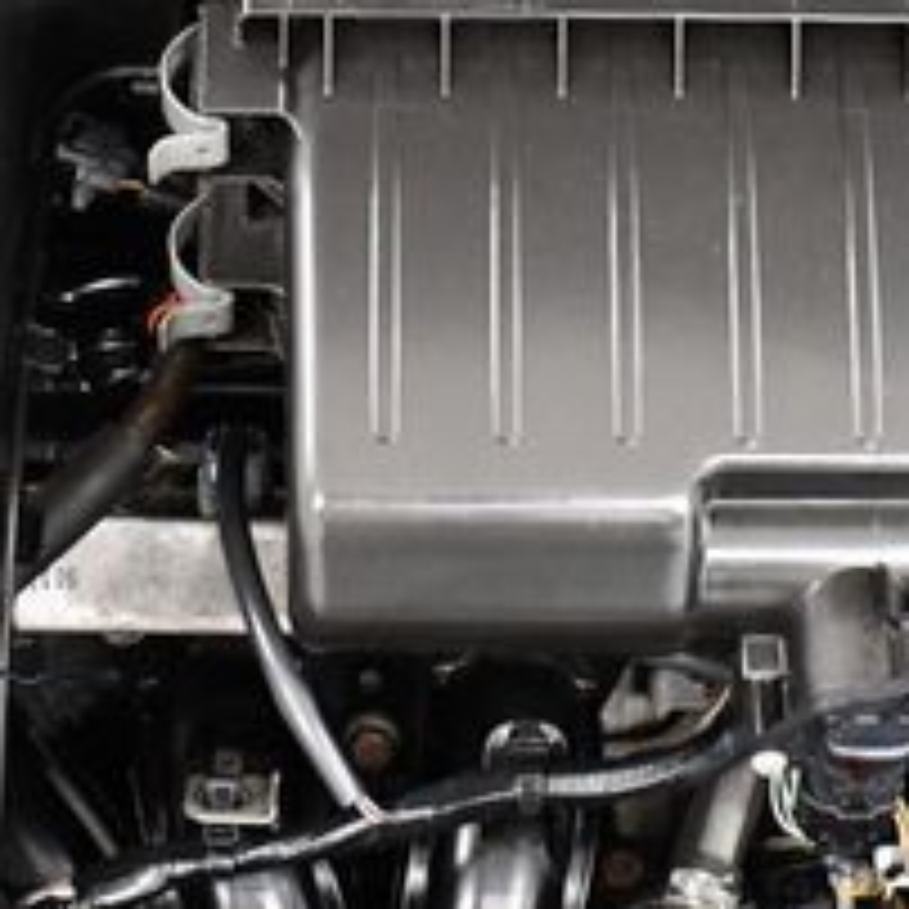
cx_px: 360
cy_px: 351
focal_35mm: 97
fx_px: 2882
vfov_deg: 17.9
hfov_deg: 17.9
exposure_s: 1/80
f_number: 3.5
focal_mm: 18
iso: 3200
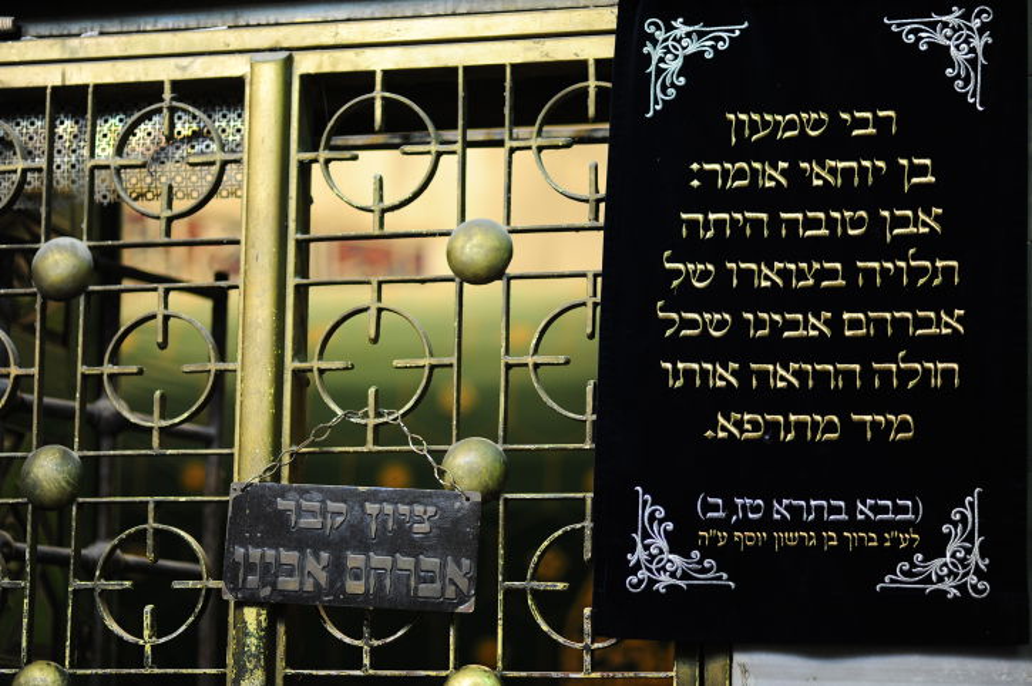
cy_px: 343
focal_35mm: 85
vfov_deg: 16.0
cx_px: 516
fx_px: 2434
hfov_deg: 23.9
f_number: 1.8
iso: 1000
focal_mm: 85
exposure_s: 1/60
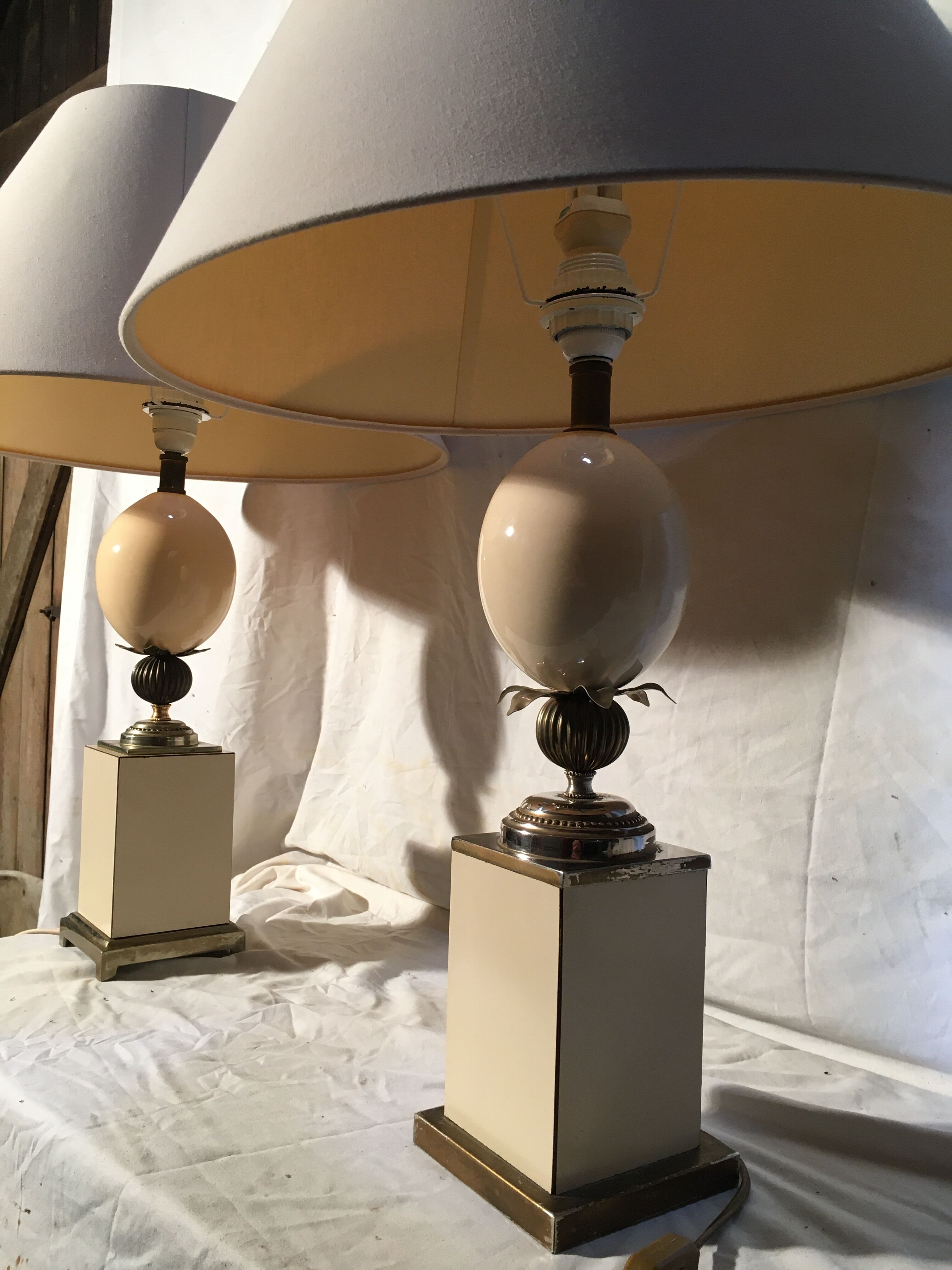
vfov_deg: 61.7
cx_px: 476
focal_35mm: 29
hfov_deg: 48.2
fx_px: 1063
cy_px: 635
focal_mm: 4.15
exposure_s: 1/33
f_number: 2.2
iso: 50
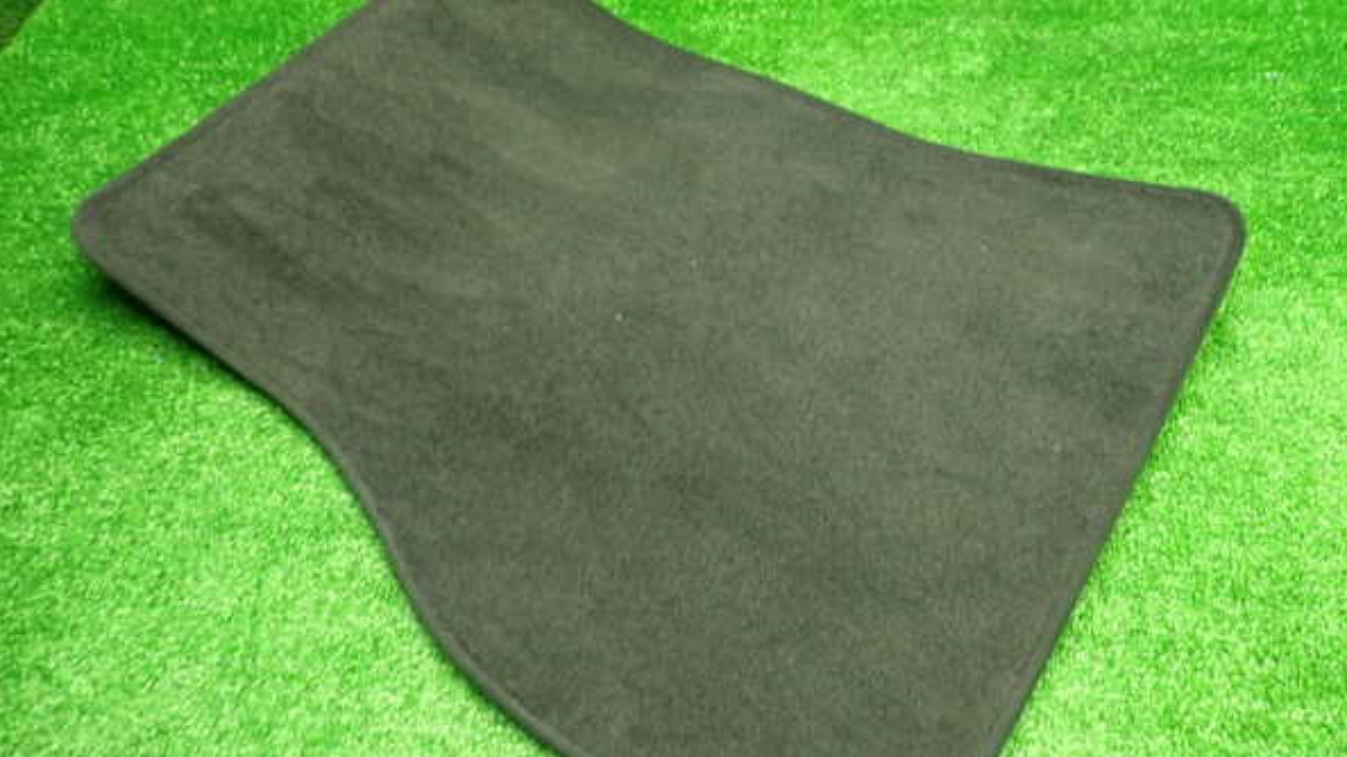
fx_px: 1179
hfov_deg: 59.5
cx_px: 678
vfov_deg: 35.6
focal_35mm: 33
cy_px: 401
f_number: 2.3
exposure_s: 1/30
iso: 400
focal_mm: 5.4
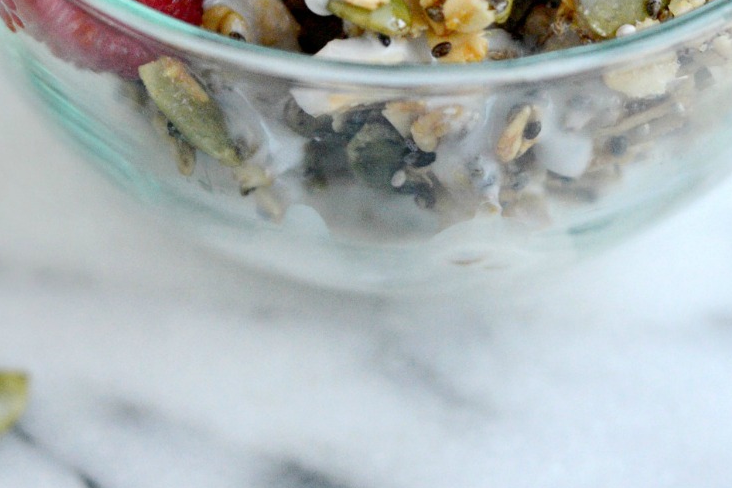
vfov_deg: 8.9
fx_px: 3070
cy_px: -228
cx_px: 416
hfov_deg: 13.6
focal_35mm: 151
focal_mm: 50
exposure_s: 1/800
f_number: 3.2
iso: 2500
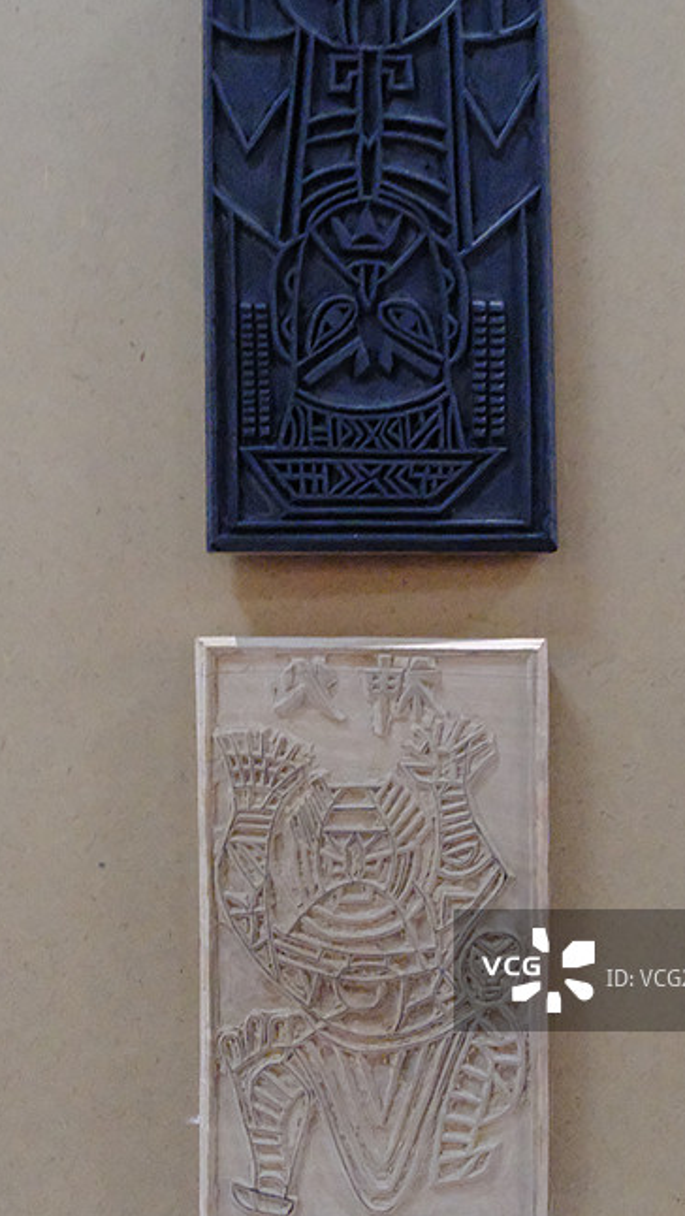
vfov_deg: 56.6
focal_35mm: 35
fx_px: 1129
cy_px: 617
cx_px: 372
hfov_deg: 33.7
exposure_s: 1/20
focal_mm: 18
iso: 12800
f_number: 16
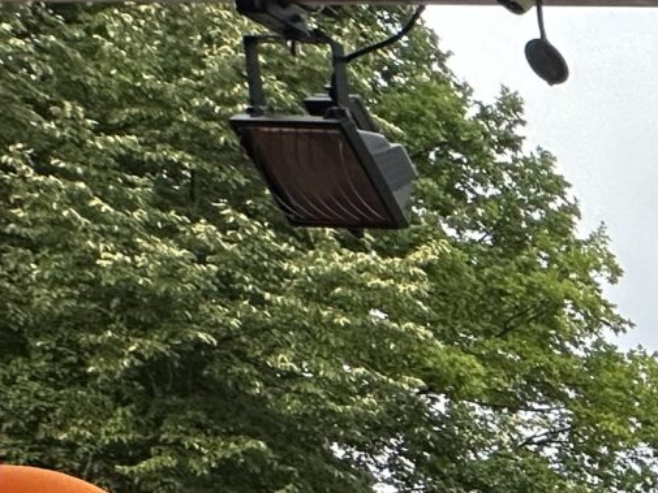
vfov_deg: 15.8
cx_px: 1587
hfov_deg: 15.1
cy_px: 1016
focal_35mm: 71
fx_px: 1350
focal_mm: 2.22
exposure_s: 1/801
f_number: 2.2
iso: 40
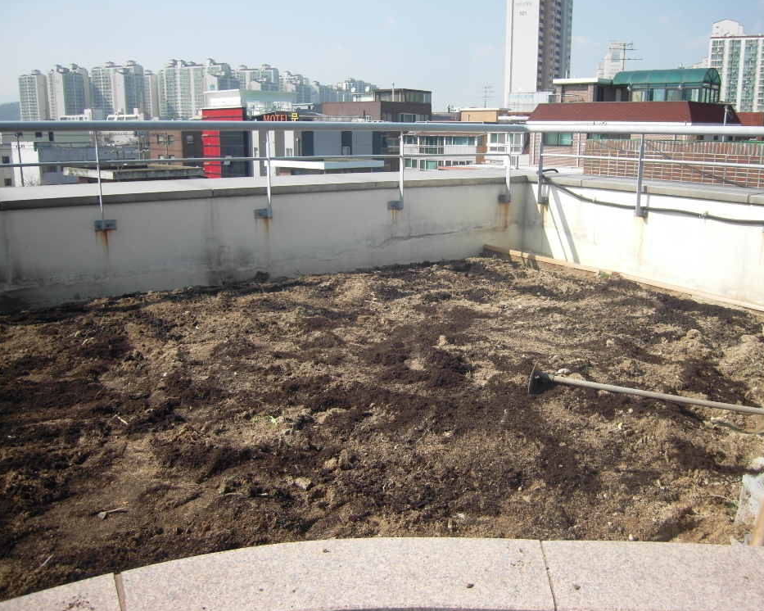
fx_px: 678
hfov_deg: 58.7
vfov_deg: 48.5
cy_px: 298
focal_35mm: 30
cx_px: 404
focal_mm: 6
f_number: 7.3
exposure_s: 1/160
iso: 80
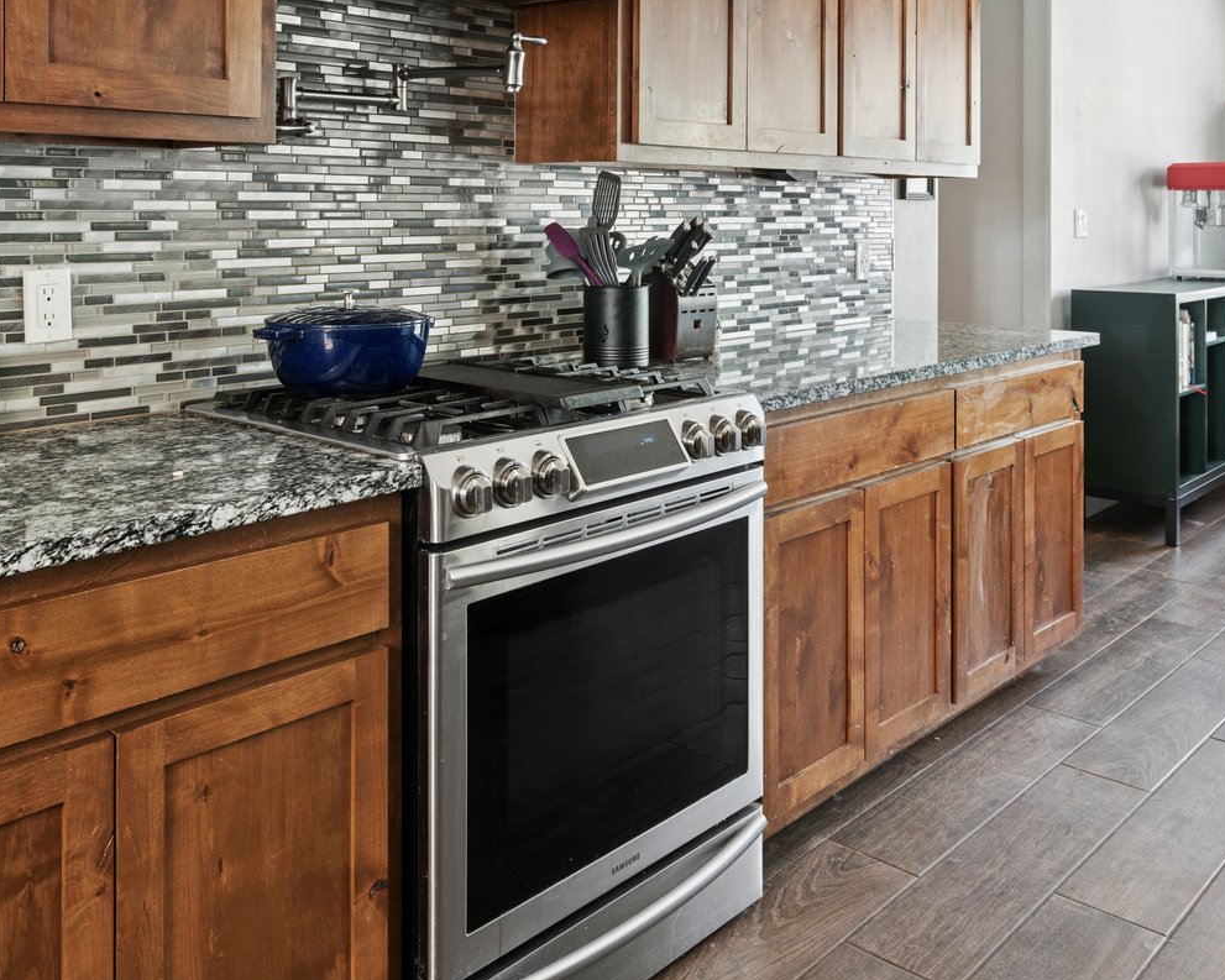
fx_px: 1160
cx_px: 608
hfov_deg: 55.7
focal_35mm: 32
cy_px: 245
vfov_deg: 44.3
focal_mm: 22
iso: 200
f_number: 8
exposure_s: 1.3
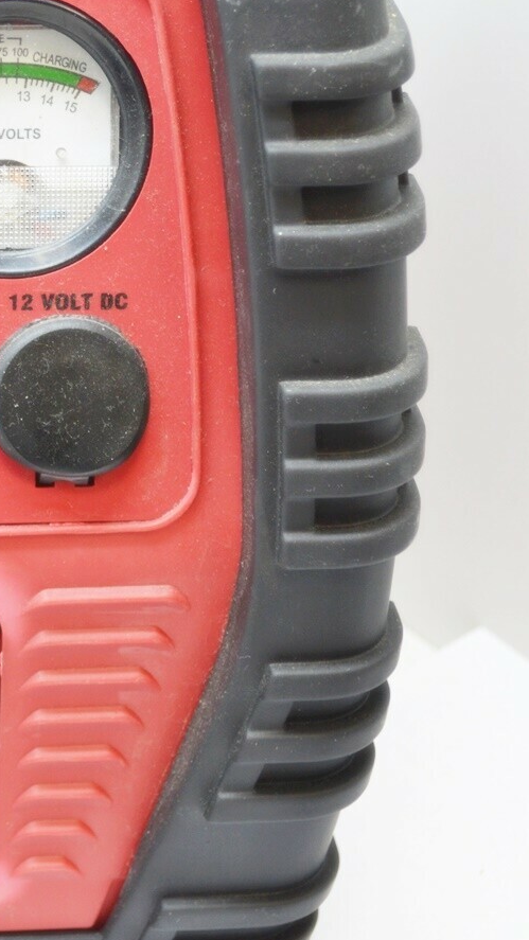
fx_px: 2718
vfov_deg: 19.6
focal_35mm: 109
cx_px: -171
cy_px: 443
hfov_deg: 10.8
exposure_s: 1/40
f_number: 5
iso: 400
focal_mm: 38
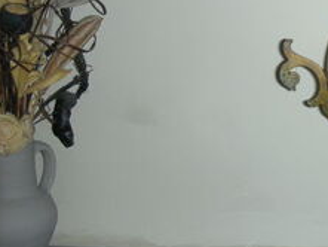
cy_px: 97
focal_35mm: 76
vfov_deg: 19.4
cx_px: 319
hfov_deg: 24.6
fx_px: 721
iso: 50
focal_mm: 5.8
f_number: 2.8
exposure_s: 1/60
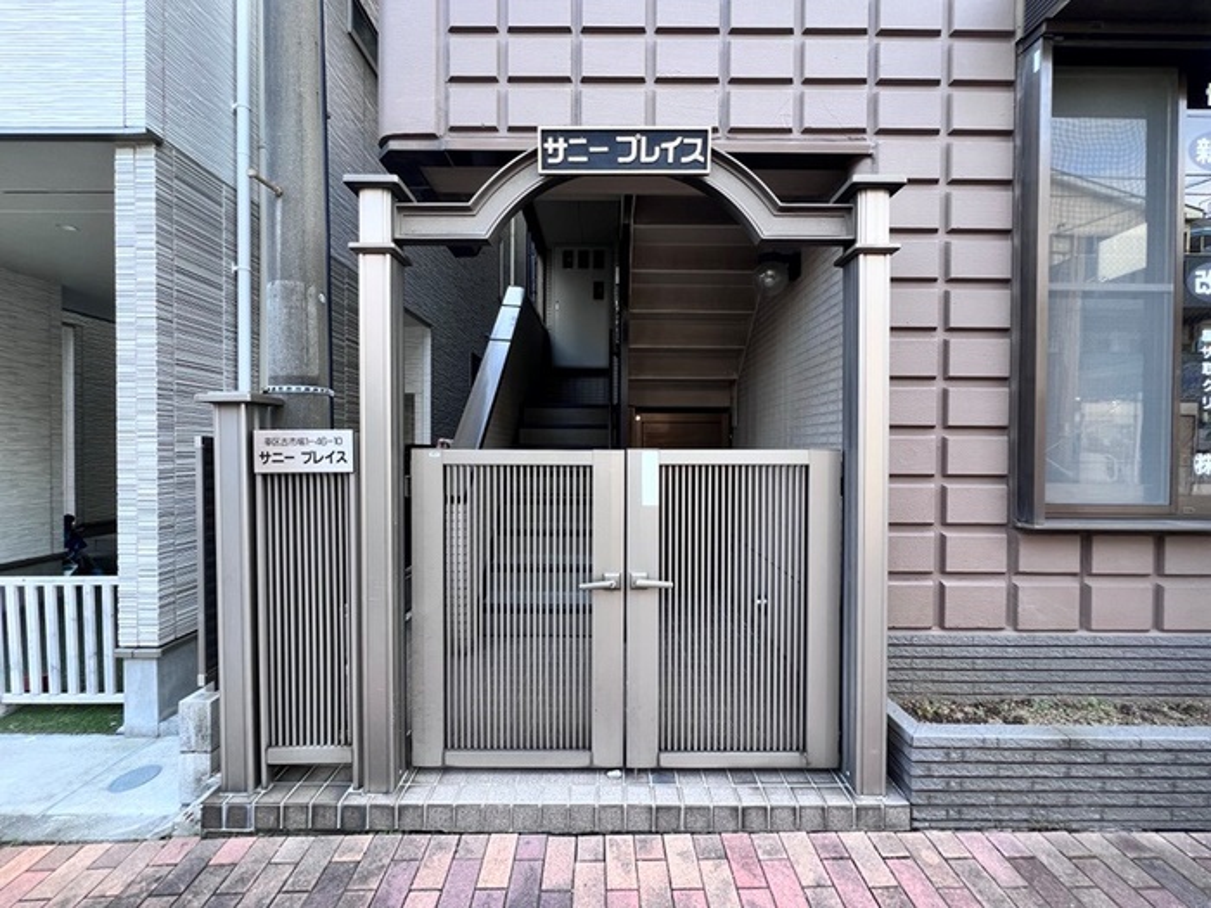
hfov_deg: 106.2
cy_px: 454
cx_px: 606
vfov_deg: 89.9
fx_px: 455
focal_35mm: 13
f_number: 1.8
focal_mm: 1.57
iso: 80
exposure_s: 1/99
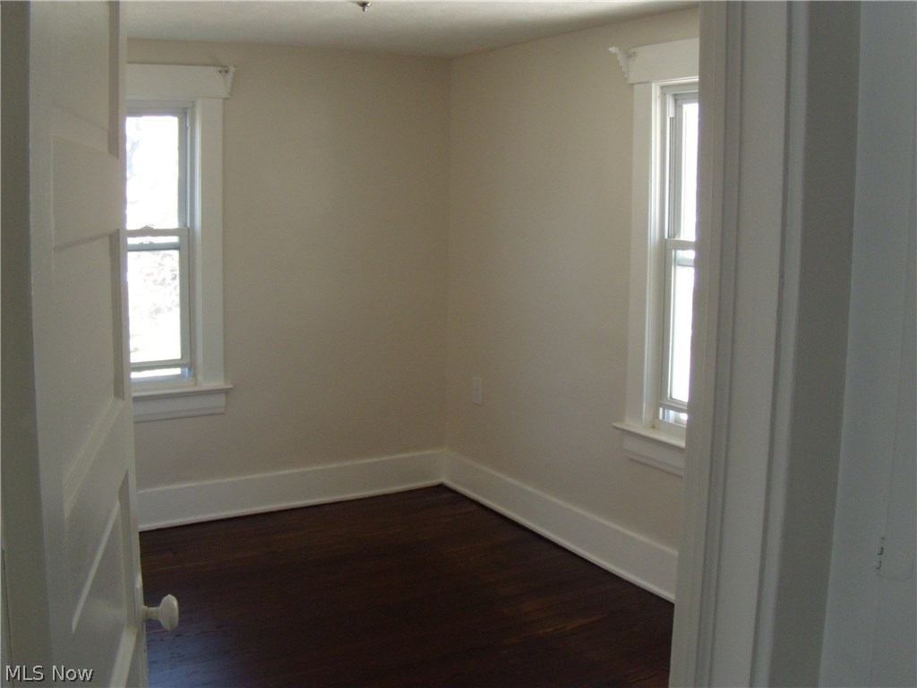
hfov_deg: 51.4
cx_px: 458
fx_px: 954
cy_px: 344
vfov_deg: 39.7
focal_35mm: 36
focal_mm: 6.4
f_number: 3.6
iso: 200
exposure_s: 1/60
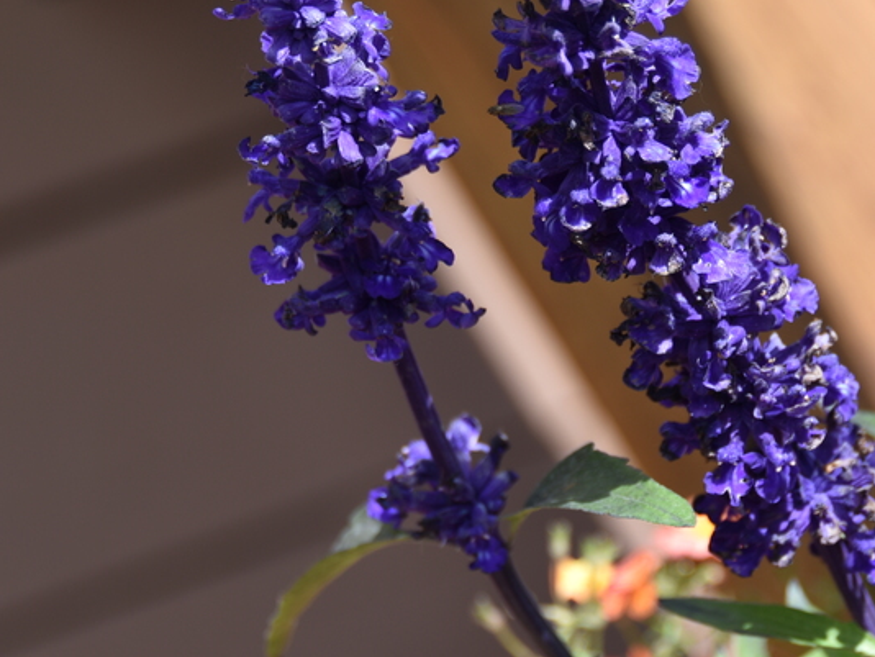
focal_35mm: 311
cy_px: 246
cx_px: 698
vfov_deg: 4.8
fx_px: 7865
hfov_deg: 6.4
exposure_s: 1/320
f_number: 5.6
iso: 100
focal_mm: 135
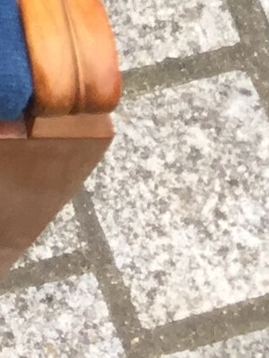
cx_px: -625
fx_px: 2277
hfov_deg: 6.1
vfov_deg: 7.6
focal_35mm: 220
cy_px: -784
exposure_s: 1/314
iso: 32
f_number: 2.2
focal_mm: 4.15
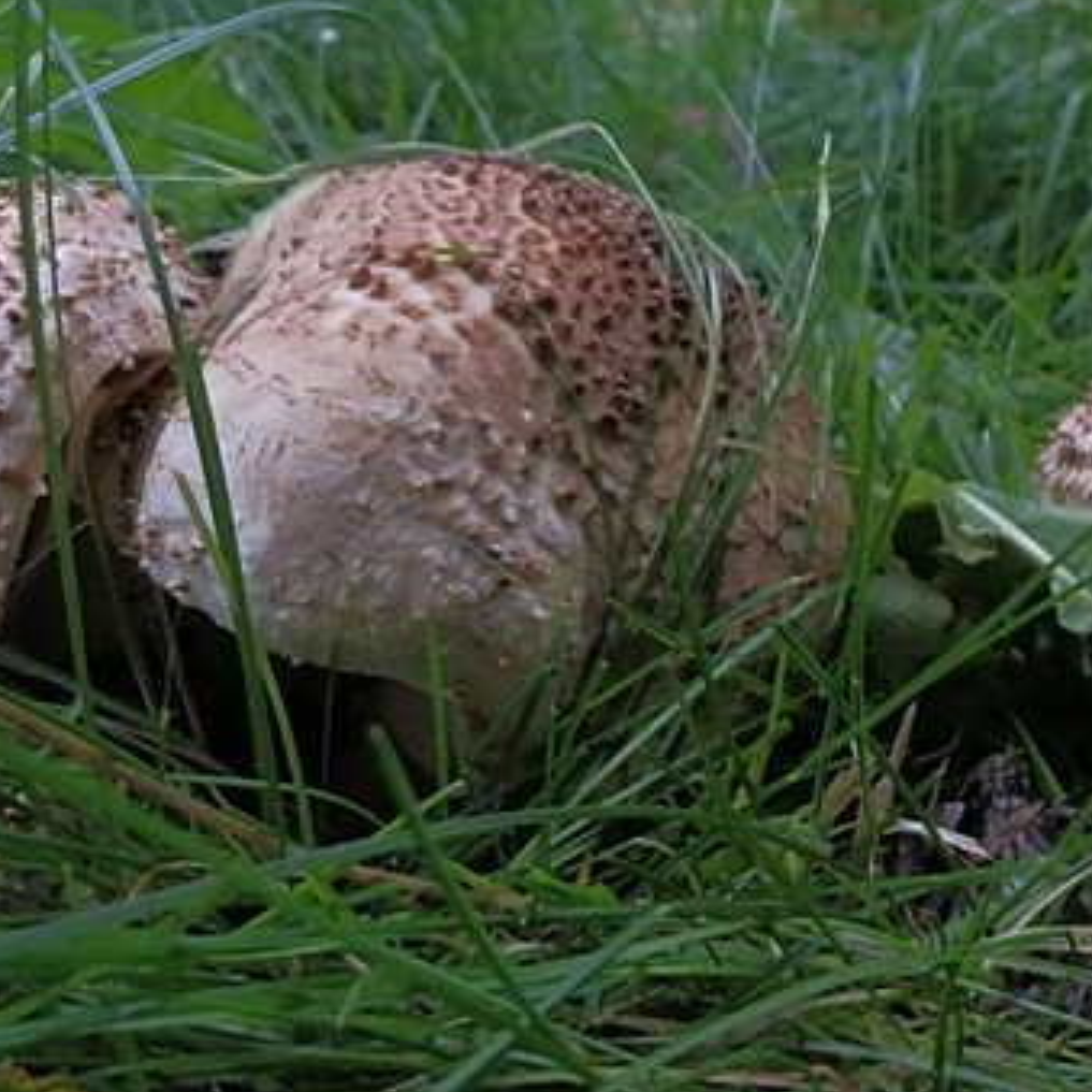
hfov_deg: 31.7
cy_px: 718
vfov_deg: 33.8
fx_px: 1785
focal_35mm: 50
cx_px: 1066
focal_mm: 4.2
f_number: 3
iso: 500
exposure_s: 1/320
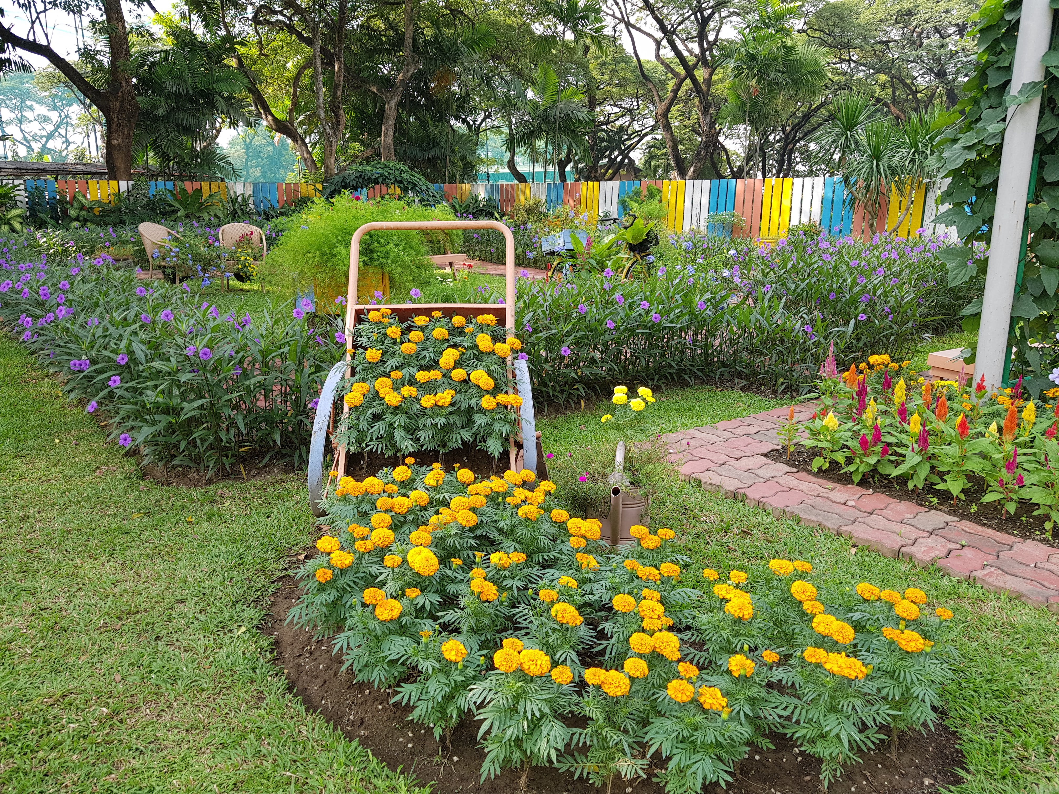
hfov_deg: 67.3
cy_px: 397
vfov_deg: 53.1
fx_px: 795
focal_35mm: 26
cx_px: 530
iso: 40
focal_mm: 4.2
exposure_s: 1/252
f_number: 1.7
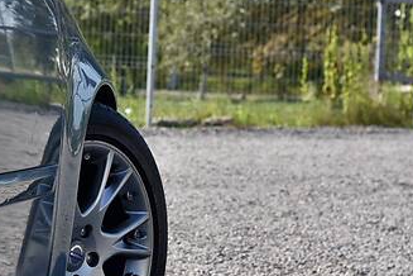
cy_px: 16
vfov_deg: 8.6
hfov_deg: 12.8
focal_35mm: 159
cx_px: 25
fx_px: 1824
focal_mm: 65
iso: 200
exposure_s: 1/640
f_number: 6.3
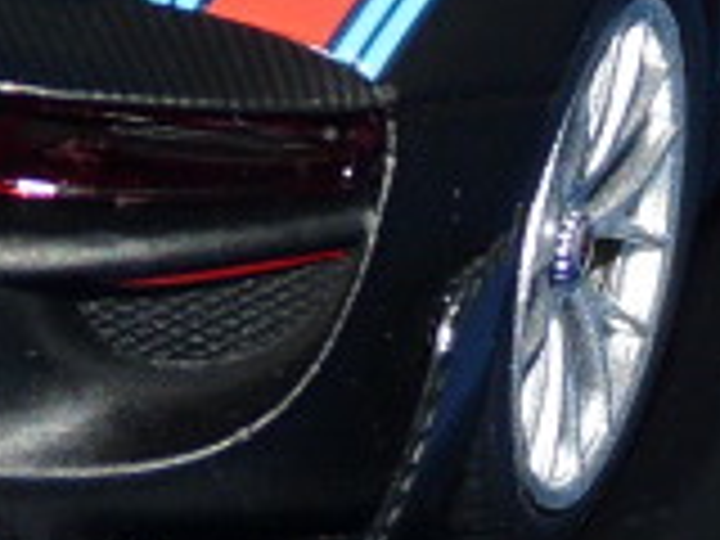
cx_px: 104
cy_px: -333
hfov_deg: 3.6
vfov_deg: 2.7
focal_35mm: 551
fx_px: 11461
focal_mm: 13.8
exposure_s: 1/125
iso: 100
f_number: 3.4
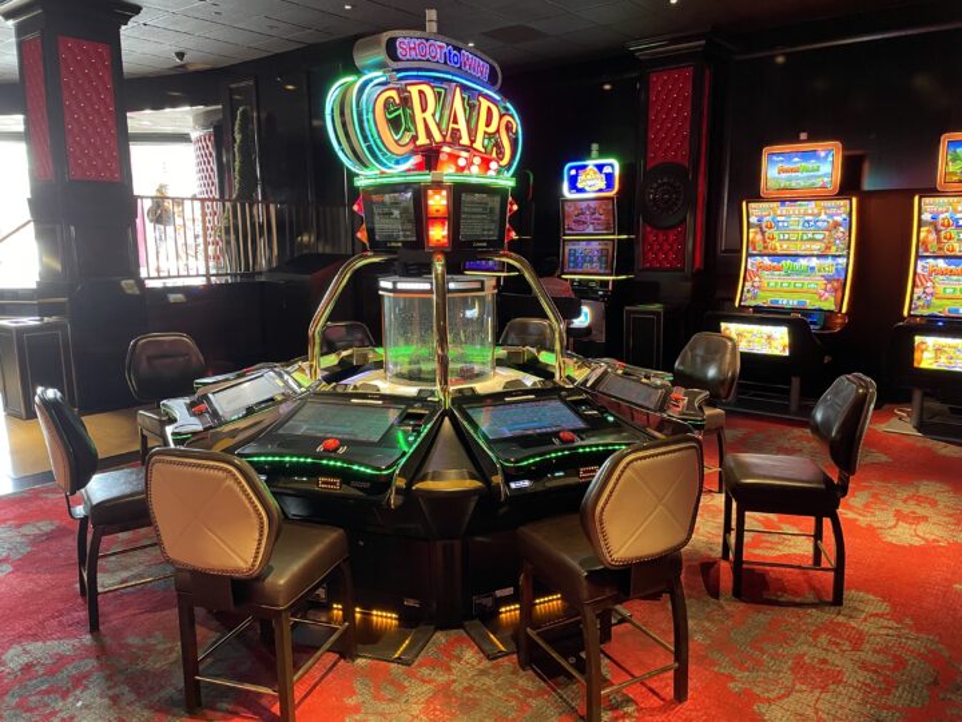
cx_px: 481
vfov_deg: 53.1
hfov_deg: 67.3
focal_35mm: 26
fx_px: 723
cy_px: 361
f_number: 1.6
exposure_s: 1/60
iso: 500
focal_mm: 4.2
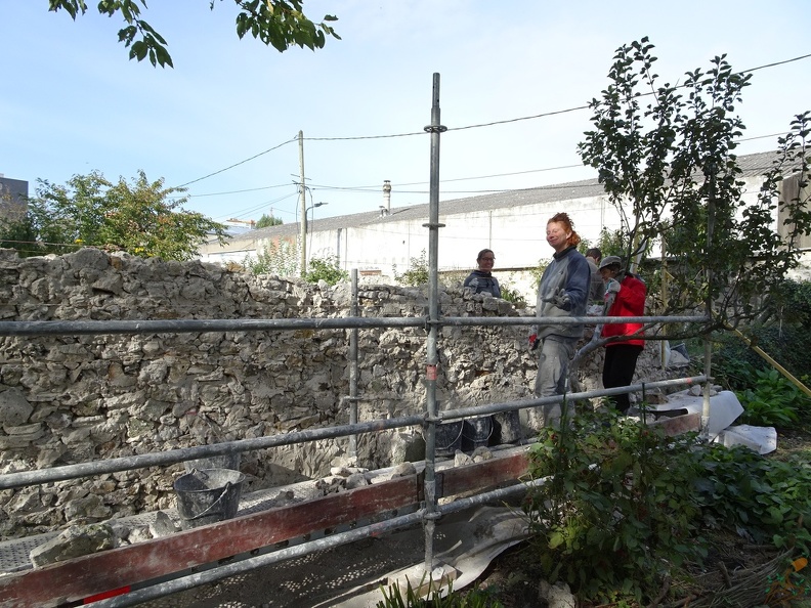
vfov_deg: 56.8
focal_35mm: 24
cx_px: 406
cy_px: 304
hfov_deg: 71.6
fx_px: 562
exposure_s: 1/400
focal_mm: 4.1
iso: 80
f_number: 3.5
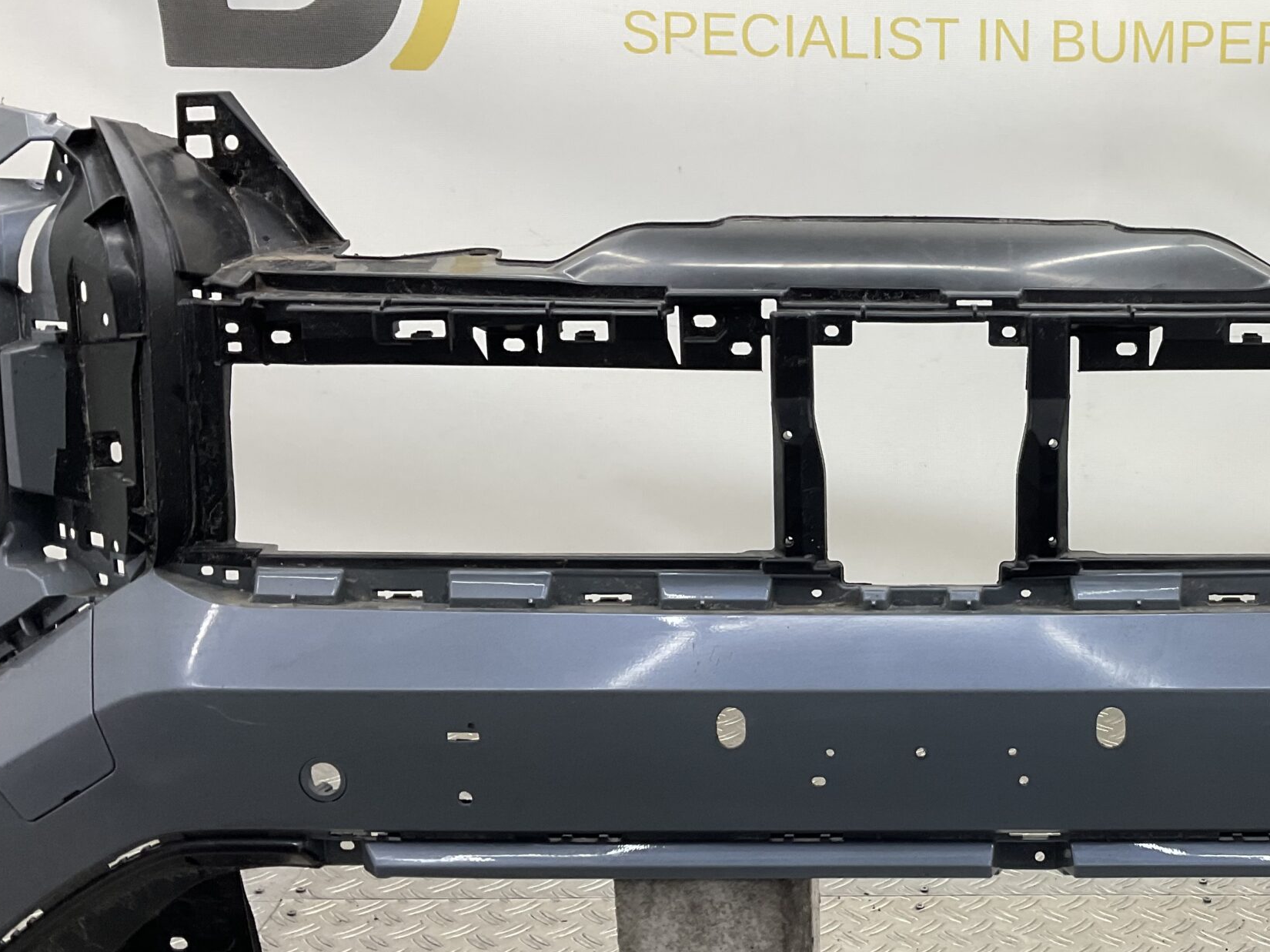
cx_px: 962
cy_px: 576
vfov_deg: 32.1
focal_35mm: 45
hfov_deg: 40.8
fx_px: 1651
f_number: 1.8
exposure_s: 1/120
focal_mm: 3
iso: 32
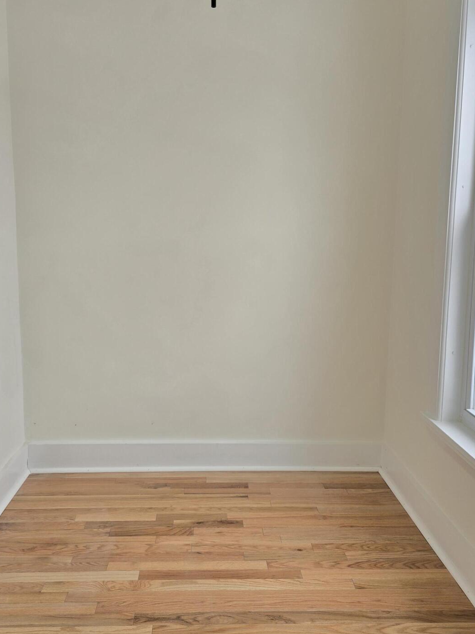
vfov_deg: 55.4
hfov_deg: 42.9
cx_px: 212
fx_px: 604
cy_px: 314
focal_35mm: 33
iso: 40
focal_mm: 6.3
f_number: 1.7
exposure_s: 1/120
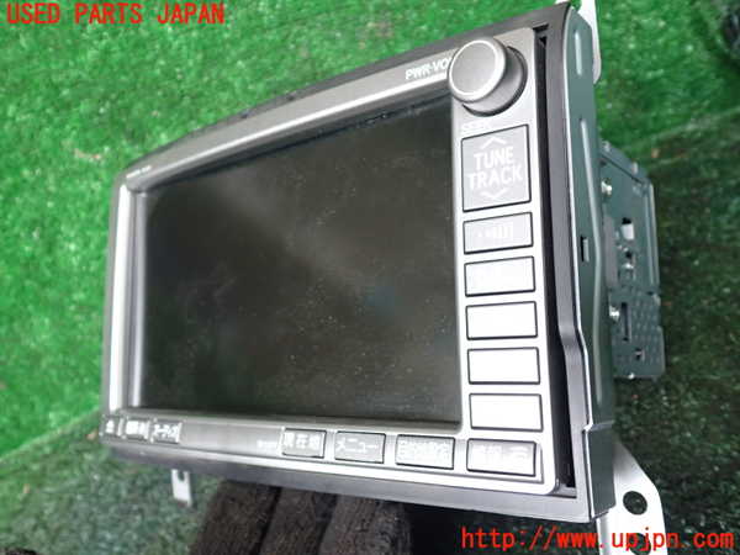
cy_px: 278
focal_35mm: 30
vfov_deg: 46.8
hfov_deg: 60.0
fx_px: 641
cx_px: 370
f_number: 2.3
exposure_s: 1/30
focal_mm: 5.4
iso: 500
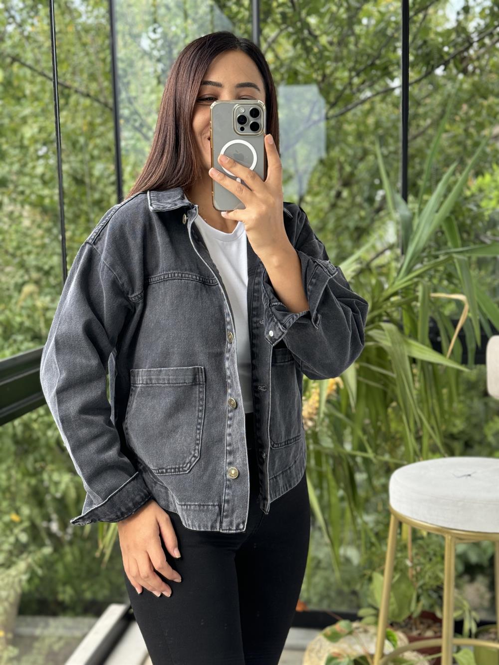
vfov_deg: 39.7
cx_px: 250
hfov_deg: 30.3
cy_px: 332
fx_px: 922
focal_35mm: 48
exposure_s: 1/105
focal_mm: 6.76
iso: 100
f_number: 1.78
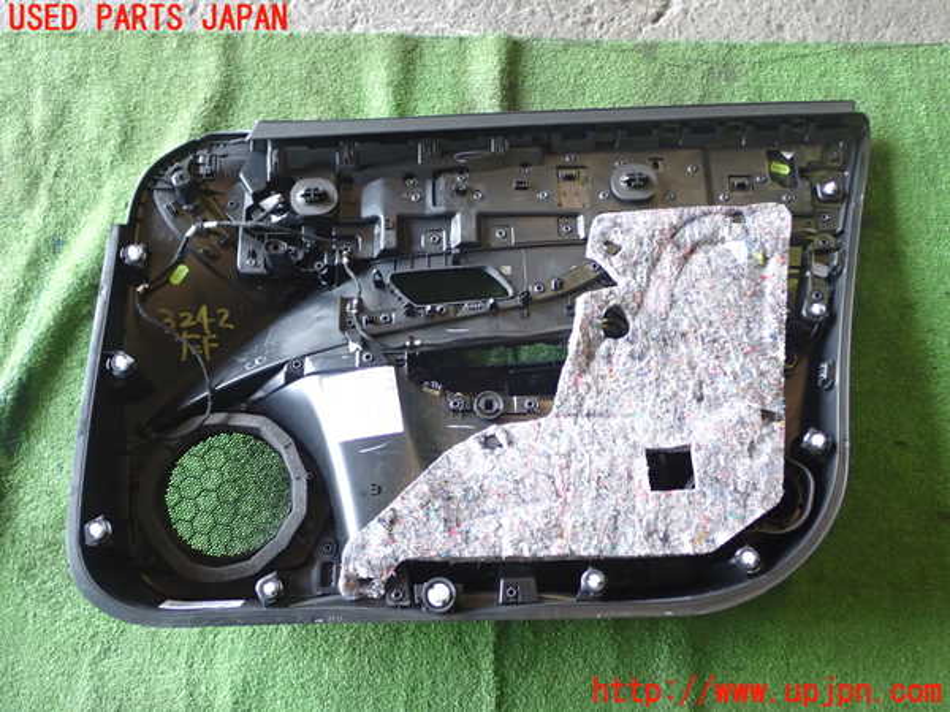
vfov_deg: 39.7
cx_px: 475
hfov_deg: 51.4
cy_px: 356
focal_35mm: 36
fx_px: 988
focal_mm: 6.37
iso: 200
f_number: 2.5
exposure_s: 1/40
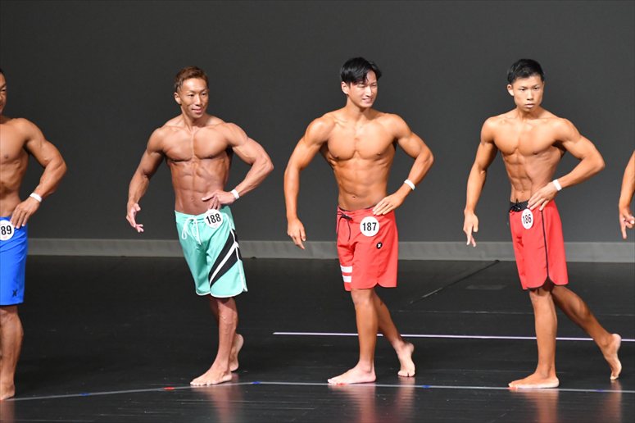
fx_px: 5554
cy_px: 212
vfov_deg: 4.4
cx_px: 318
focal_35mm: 315
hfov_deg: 6.5
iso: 6400
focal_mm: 210
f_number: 5.6
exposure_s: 1/400
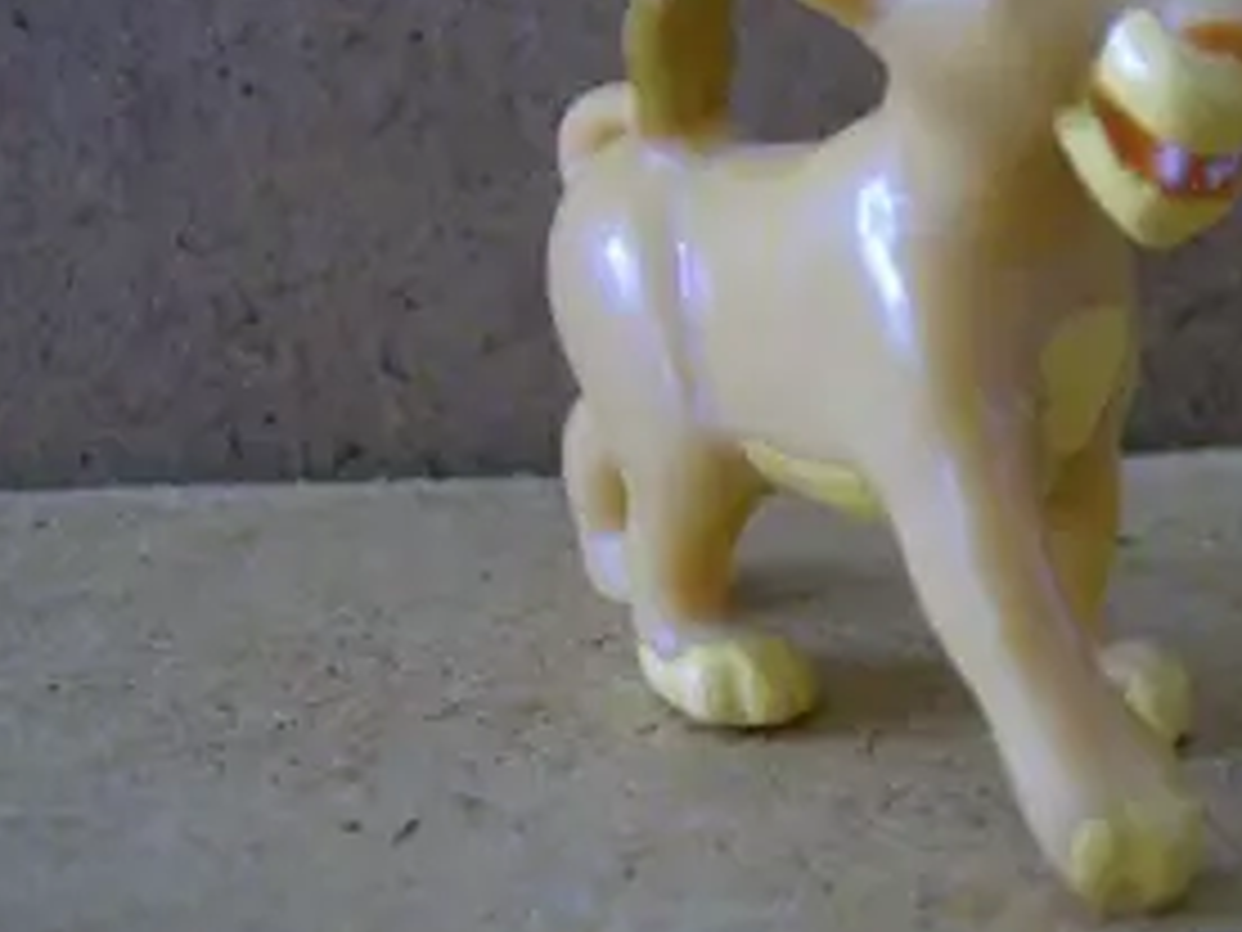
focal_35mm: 62
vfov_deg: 23.6
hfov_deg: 30.7
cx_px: 911
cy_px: 369
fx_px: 2225
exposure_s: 1/43.9
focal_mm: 6
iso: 200
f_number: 2.8
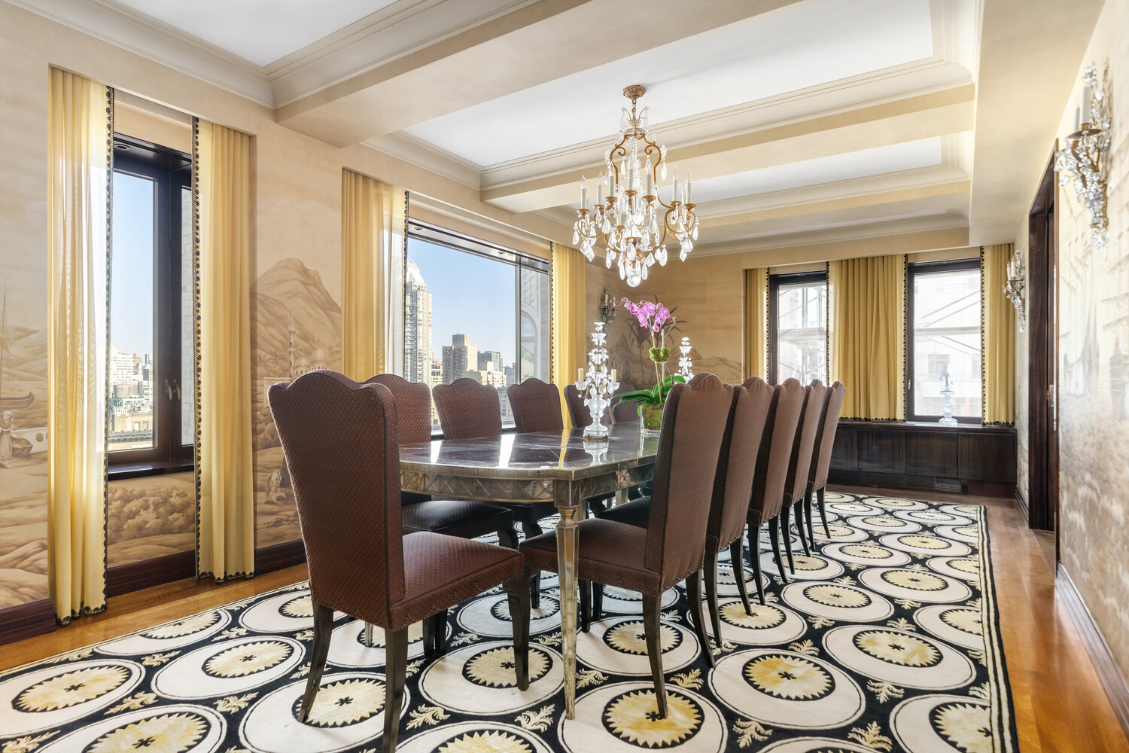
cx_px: 564
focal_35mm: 19
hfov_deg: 86.9
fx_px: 596
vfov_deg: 64.6
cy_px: 376
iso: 500
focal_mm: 19
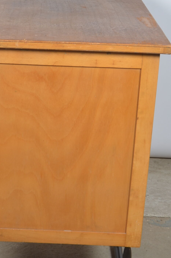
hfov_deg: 14.5
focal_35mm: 94
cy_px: 159
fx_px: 672
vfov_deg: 21.7
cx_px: 49
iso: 100
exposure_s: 1/125
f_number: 11
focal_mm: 24
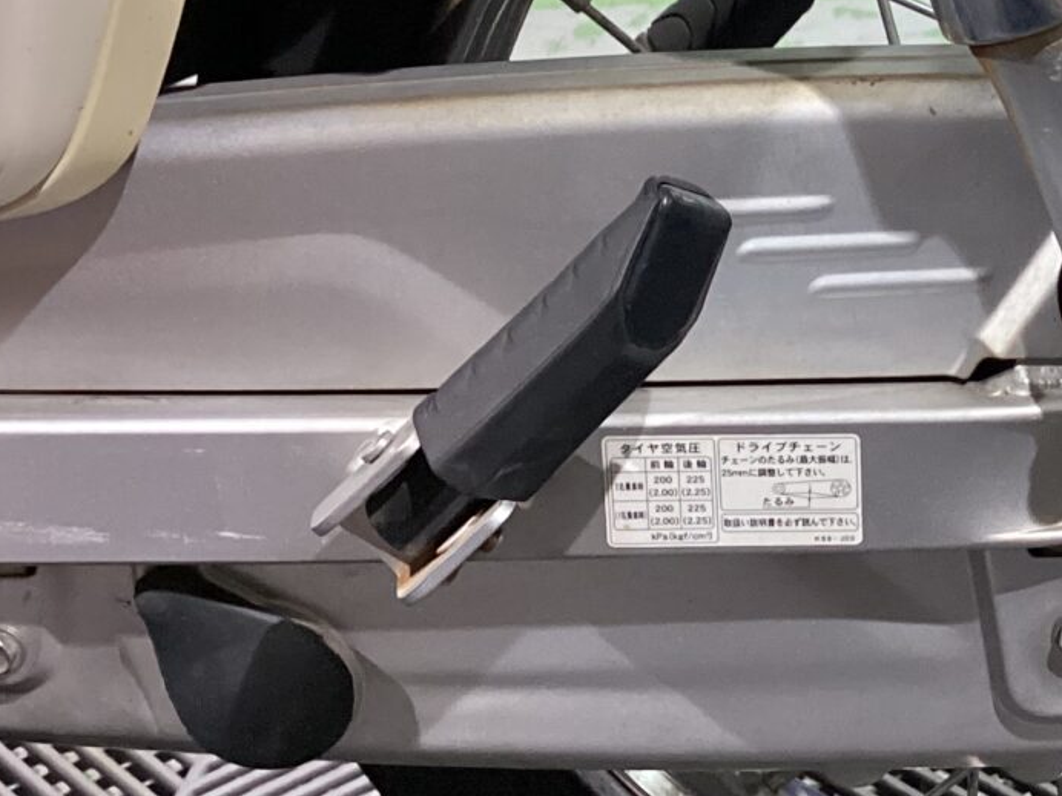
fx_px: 2638
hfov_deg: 21.3
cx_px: 1237
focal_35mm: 86
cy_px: 84
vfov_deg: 16.9
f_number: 2.4
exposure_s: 1/40
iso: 250
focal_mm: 3.3
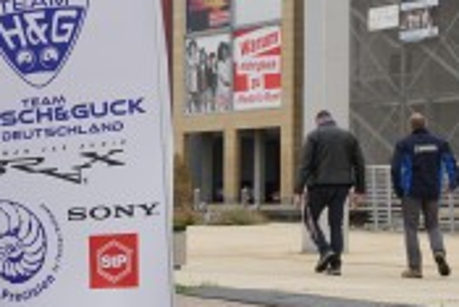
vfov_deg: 11.4
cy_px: 227
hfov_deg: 16.1
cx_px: -150
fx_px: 1531
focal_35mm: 120
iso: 200
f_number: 7.1
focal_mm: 28
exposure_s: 1/125
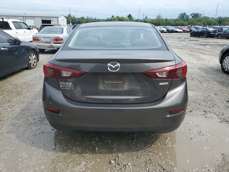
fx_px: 172
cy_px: 86
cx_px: 114
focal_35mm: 26
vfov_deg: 53.1
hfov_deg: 67.3
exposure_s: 1/2000
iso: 50
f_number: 1.5
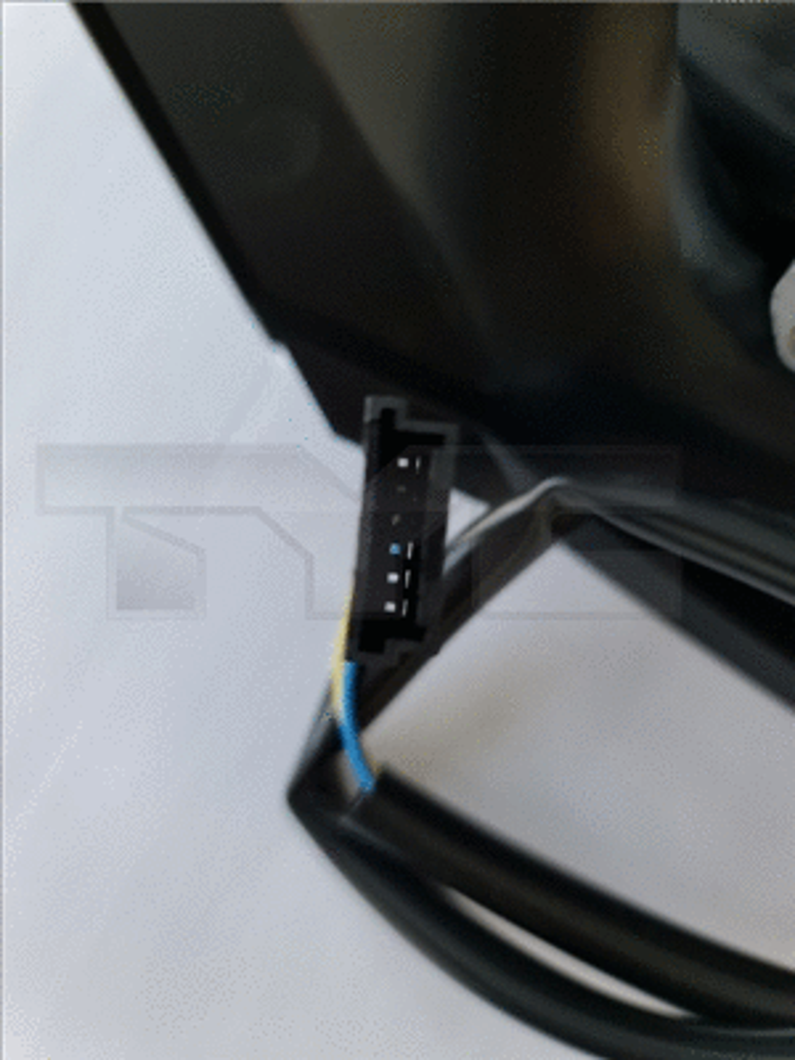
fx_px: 766
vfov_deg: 69.4
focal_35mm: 25
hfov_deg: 54.9
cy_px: 530
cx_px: 398
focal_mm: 7
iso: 160
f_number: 1.8
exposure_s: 1/100
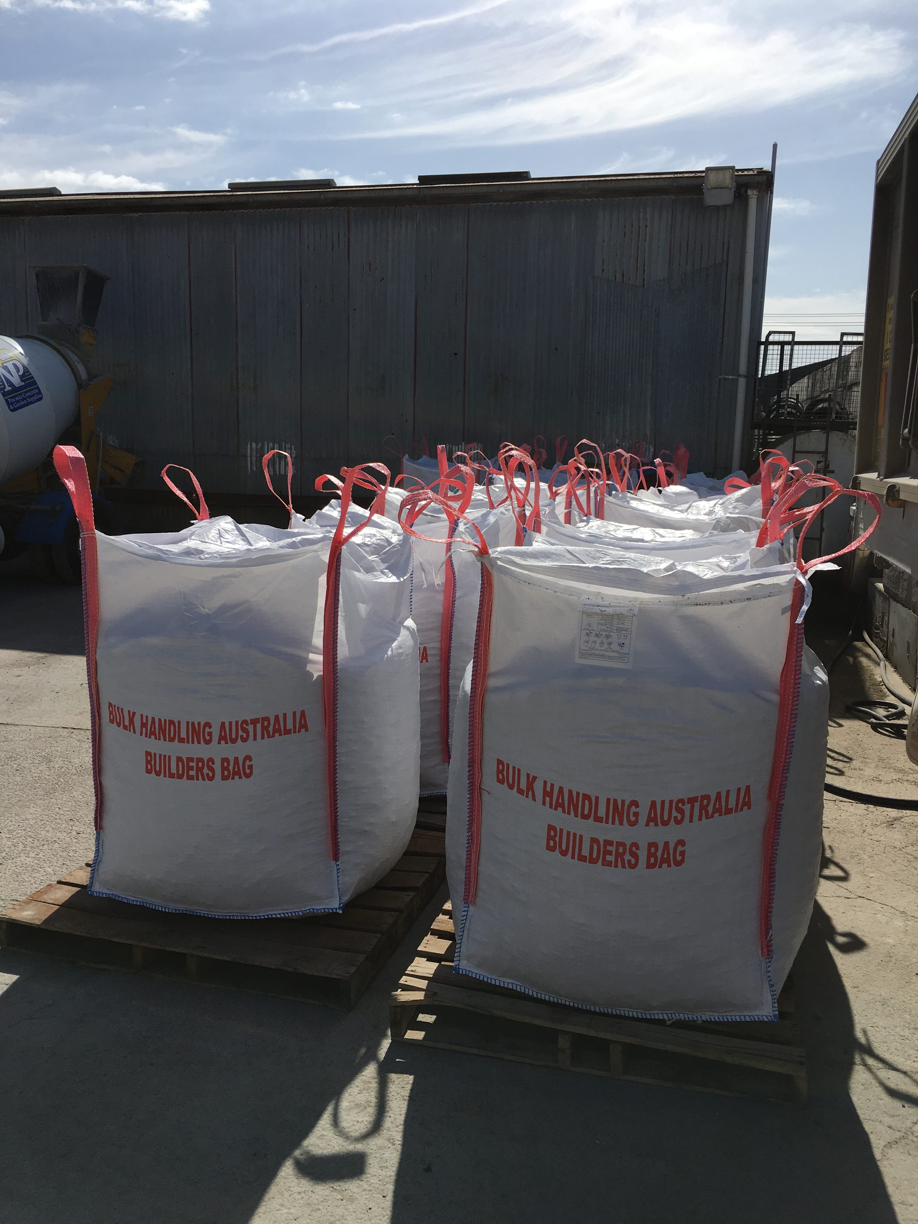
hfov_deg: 48.2
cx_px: 459
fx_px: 1025
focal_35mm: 29
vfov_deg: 61.7
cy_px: 612
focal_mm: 4.15
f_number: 2.2
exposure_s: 1/3205
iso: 25
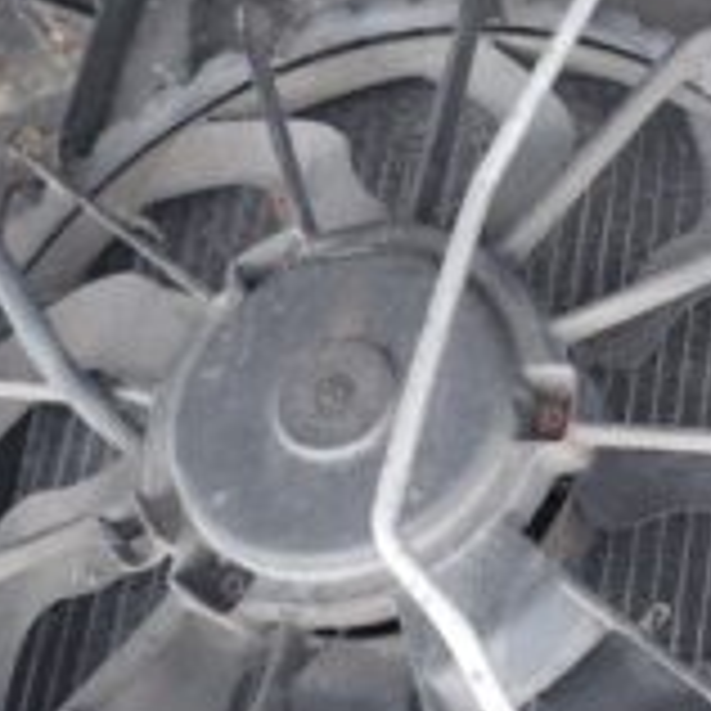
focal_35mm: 84
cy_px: 346
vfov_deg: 20.6
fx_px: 1952
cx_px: 1017
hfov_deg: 18.6
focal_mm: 5.23
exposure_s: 1/50
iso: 320
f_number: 1.8
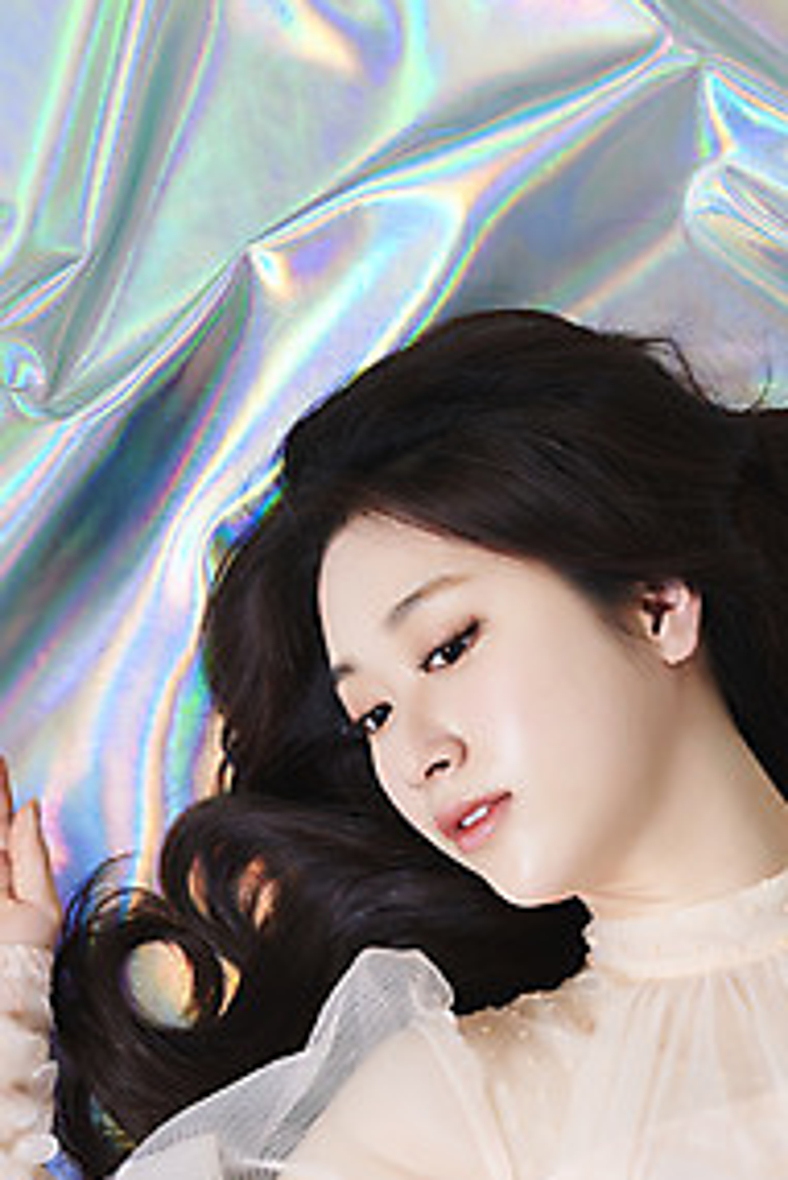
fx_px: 4820
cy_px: 813
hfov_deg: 9.3
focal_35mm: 147
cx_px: 353
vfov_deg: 13.9
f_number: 11
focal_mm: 105
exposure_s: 1/125
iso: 64
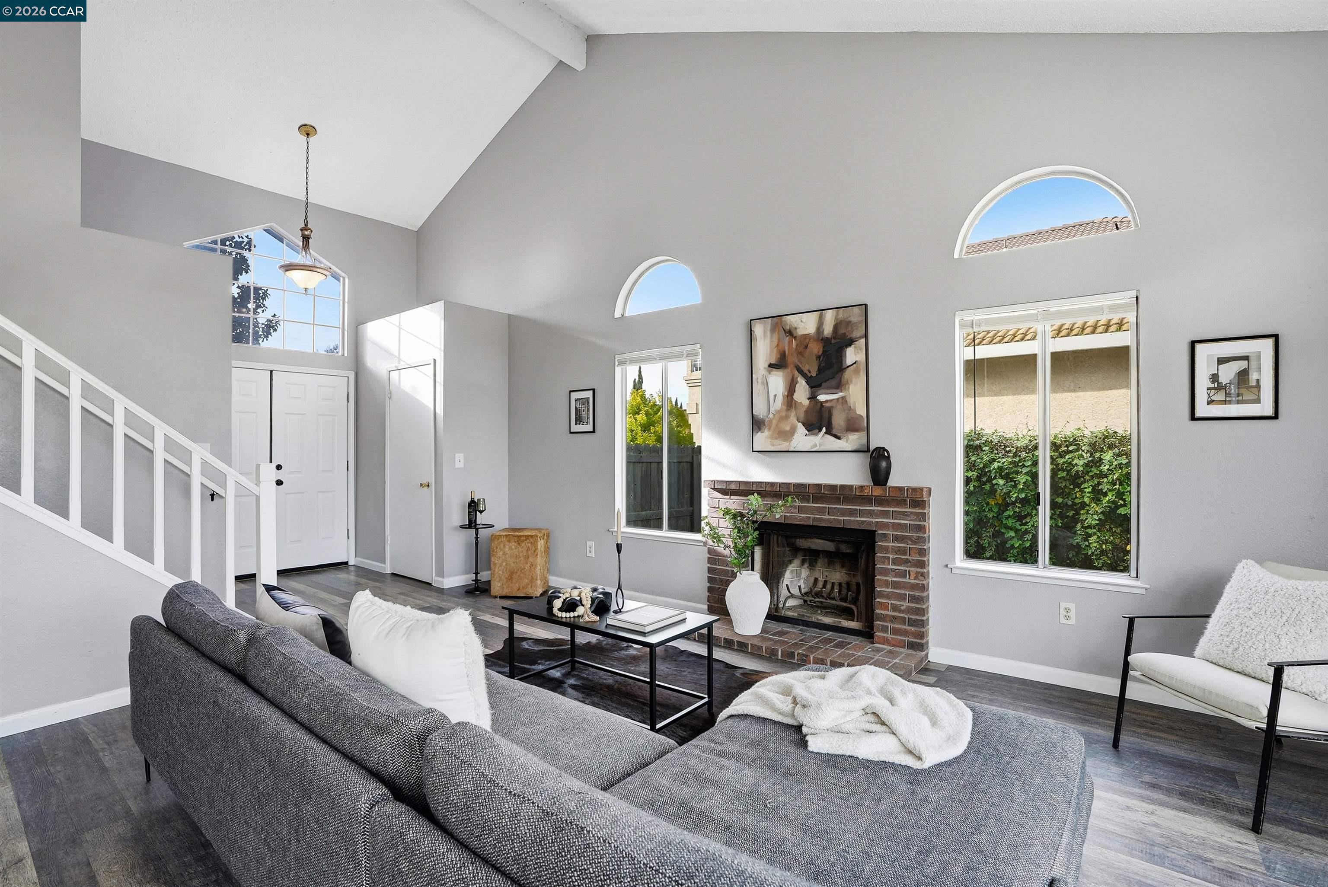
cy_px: 444
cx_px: 664
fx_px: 591
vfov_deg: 73.8
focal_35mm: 16
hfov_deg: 96.7
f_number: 8
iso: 250
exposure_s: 1/320
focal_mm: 16
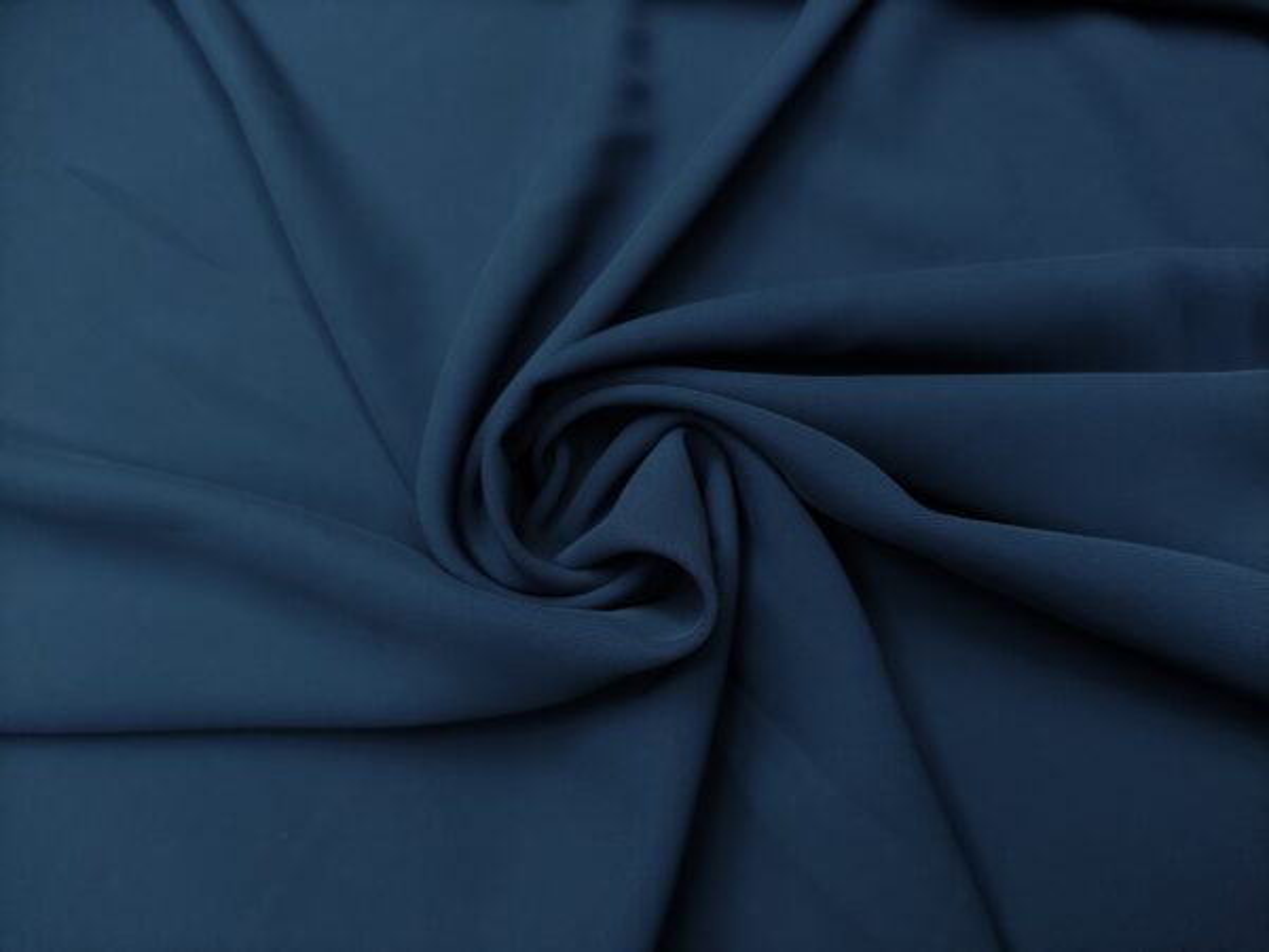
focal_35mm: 25
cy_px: 476
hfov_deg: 69.4
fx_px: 916
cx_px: 634
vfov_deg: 54.9
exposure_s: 1/100
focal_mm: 5.43
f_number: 1.89
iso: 250
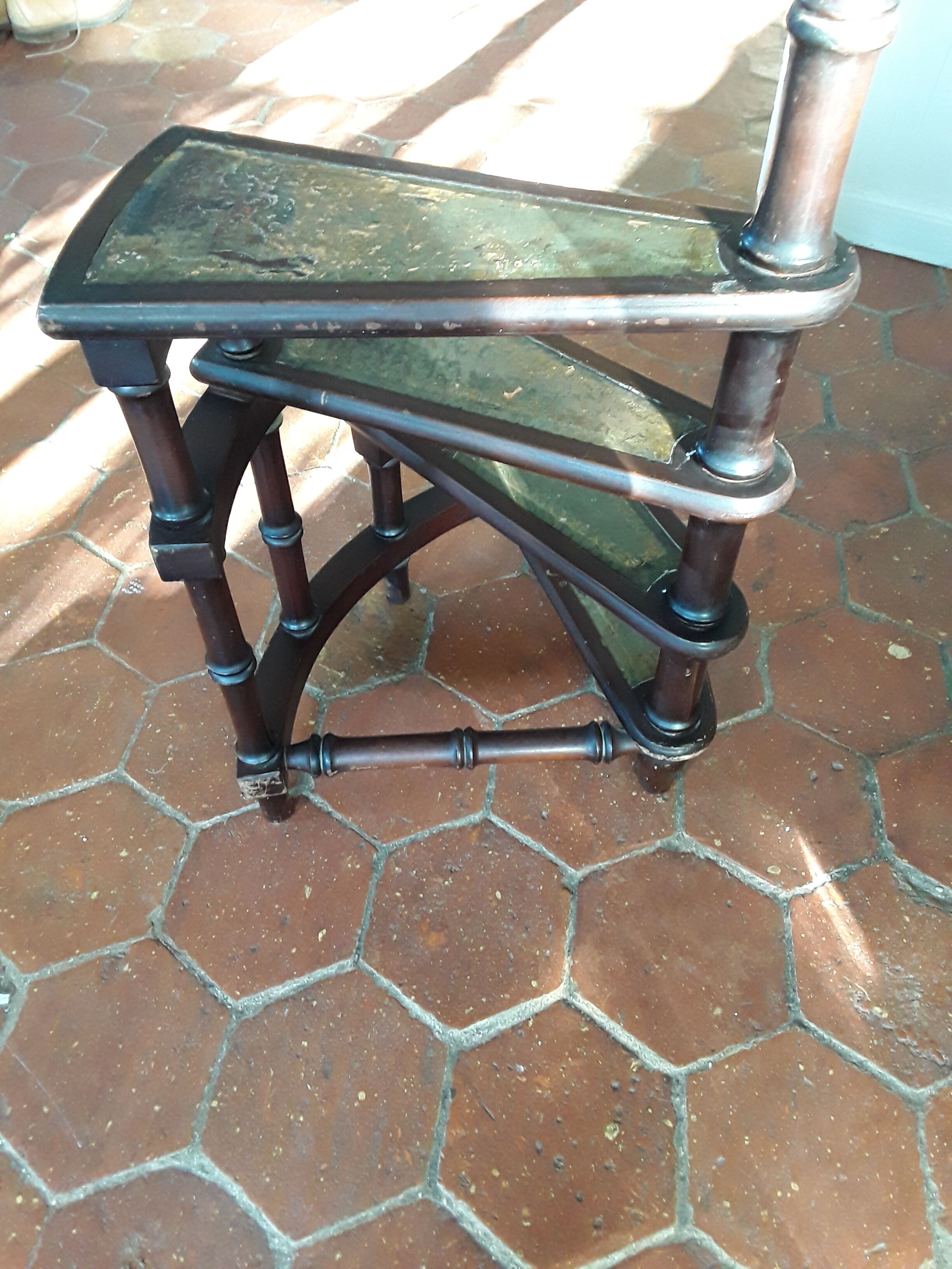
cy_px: 634
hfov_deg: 51.4
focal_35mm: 27
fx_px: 990
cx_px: 476
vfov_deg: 65.3
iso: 200
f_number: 1.9
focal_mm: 2.91
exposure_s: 1/17
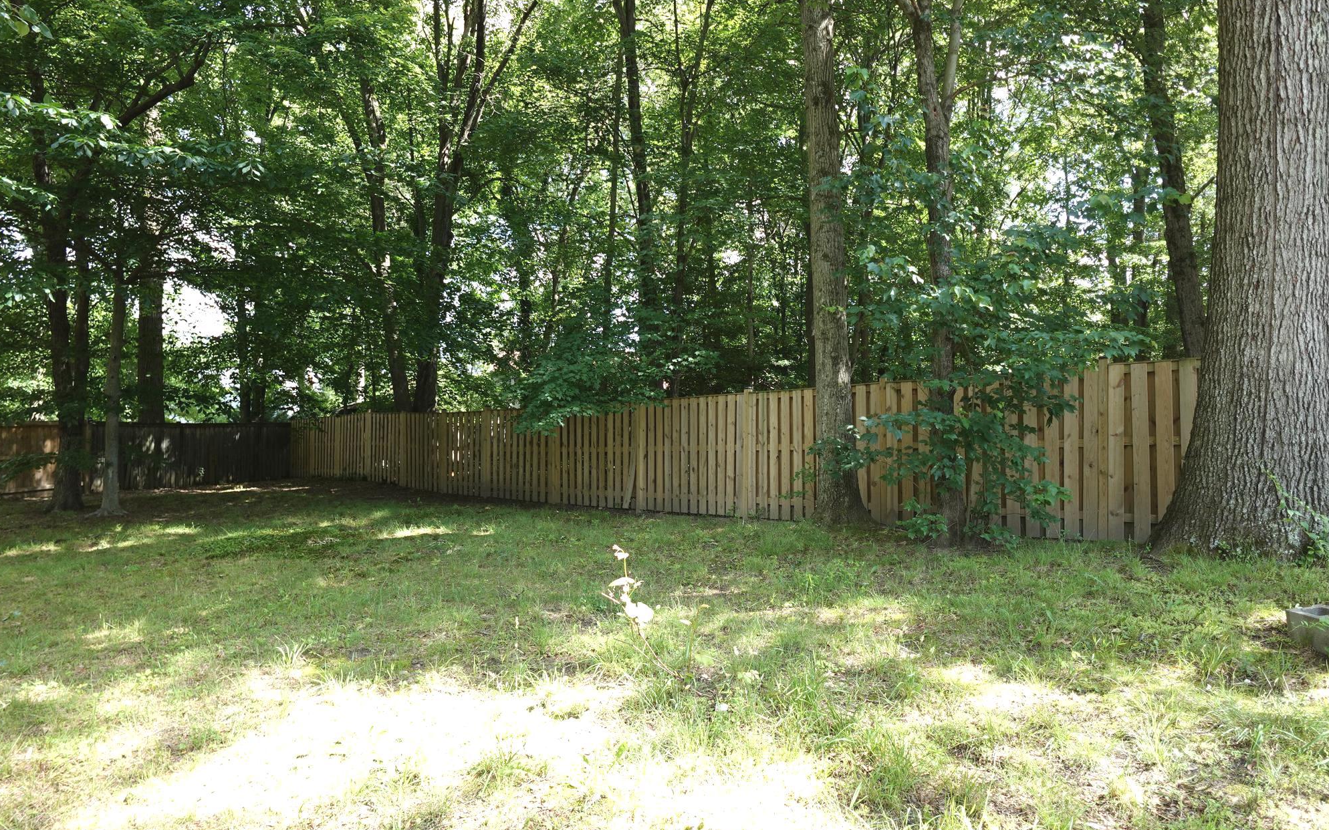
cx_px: 656
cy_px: 440
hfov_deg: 82.3
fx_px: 761
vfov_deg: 57.2
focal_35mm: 21
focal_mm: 7.6
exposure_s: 1/400
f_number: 2
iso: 125
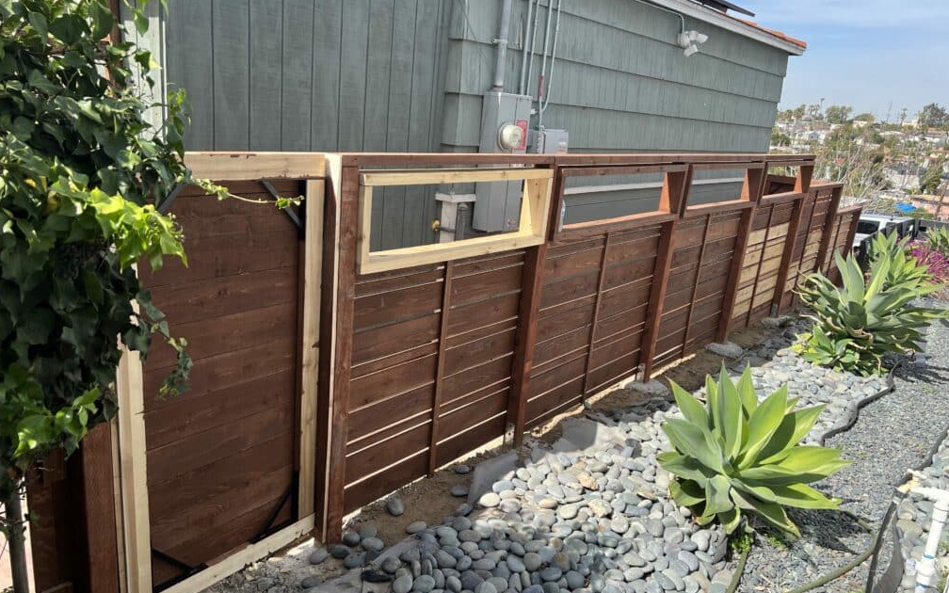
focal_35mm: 28
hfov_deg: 66.5
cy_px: 329
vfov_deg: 44.5
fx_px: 724
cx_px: 471
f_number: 1.5
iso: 50
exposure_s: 1/1412
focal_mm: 5.7
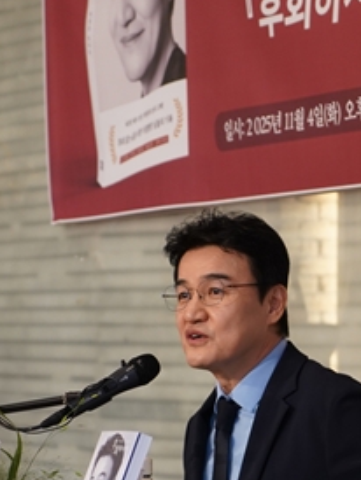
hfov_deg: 8.0
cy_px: 229
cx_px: 440
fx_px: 2555
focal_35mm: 184
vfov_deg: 10.7
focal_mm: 70
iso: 1250
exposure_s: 1/50
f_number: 4
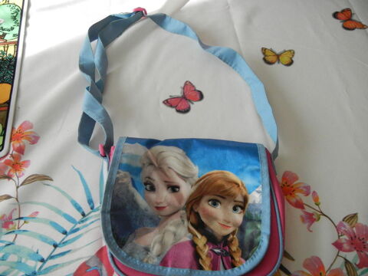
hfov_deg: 60.0
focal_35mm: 30
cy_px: 138
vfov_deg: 46.8
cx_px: 184
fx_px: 319
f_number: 3.5
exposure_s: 1/590
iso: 800
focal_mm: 5.4
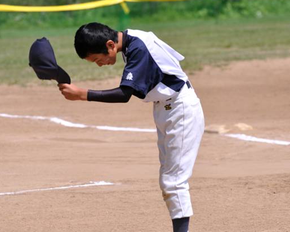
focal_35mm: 306
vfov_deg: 5.1
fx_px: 2626
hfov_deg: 6.3
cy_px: 125
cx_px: 131
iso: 200
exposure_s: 1/1600
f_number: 5.6
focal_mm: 140
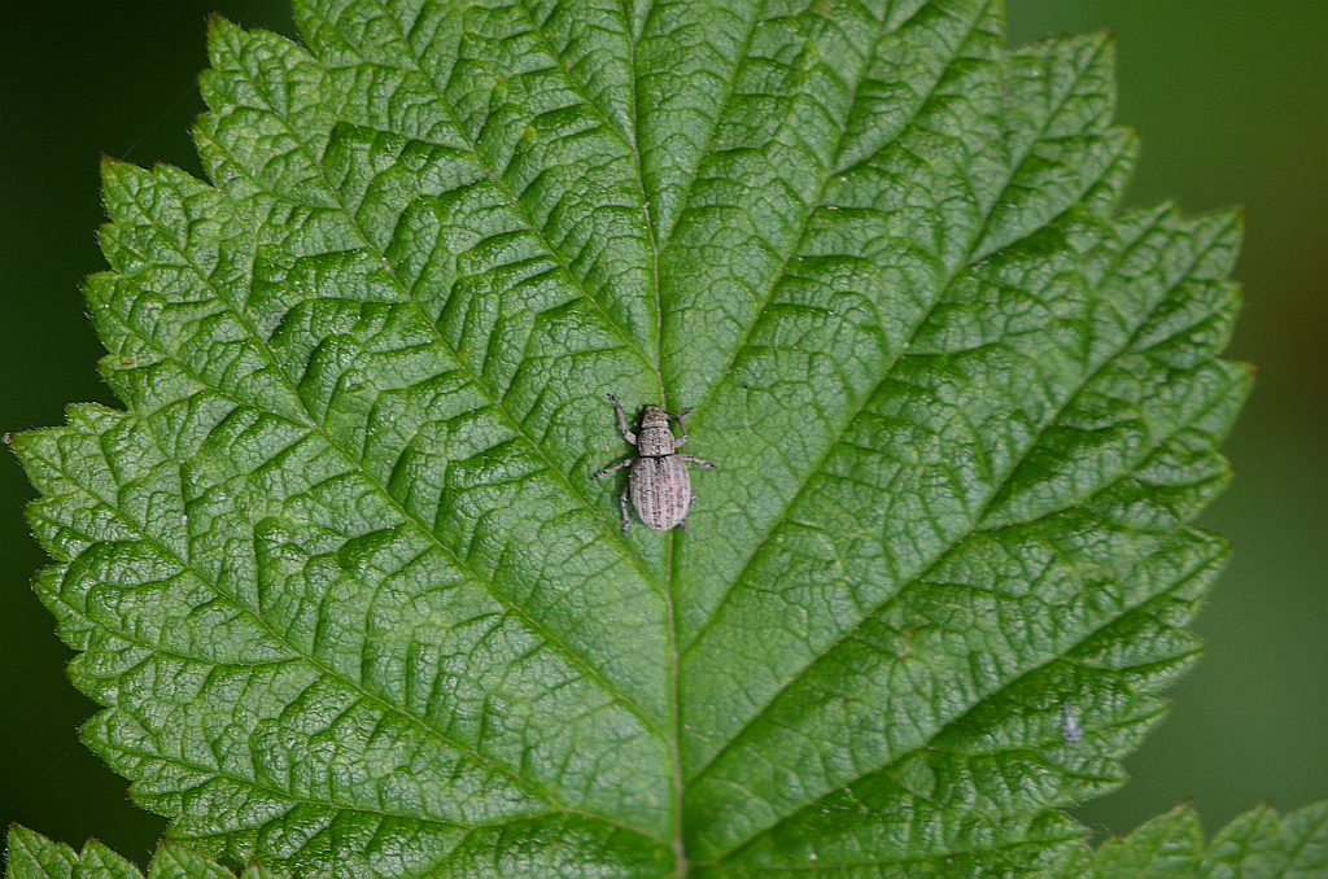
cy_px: 440
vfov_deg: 4.6
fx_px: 11043
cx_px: 664
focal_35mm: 300
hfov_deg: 6.9
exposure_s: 1/125
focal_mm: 200
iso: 125
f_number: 8
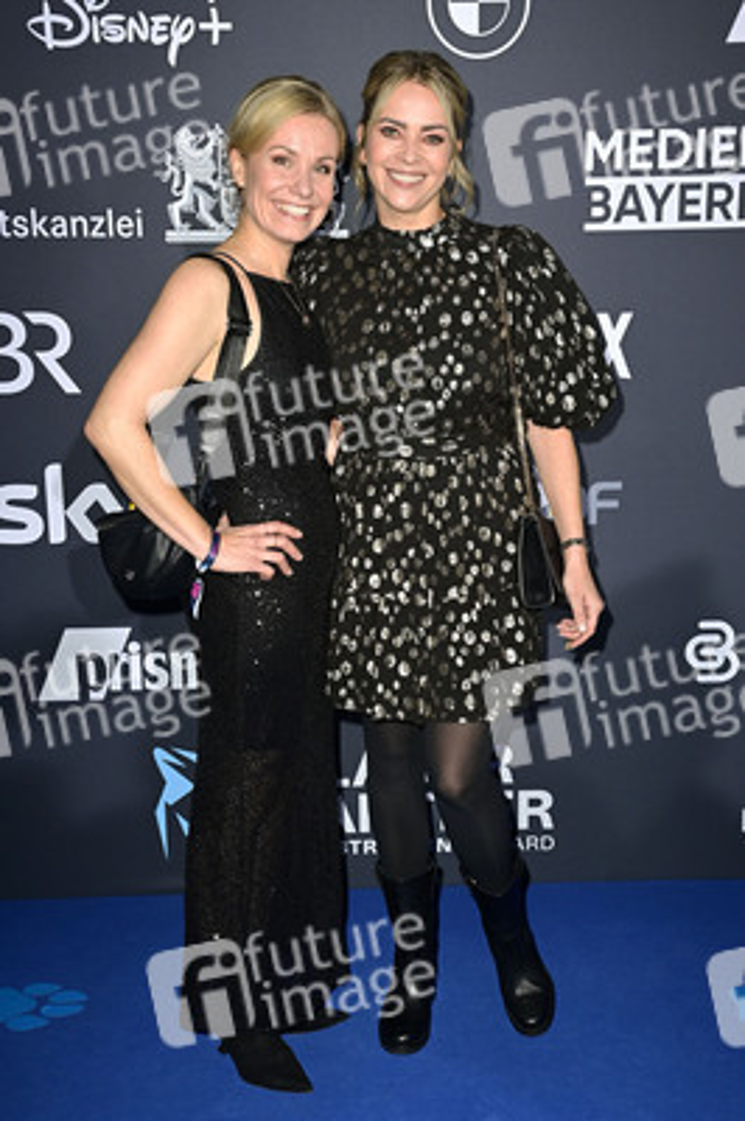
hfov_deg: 29.2
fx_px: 1430
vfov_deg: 42.8
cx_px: 372
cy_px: 560
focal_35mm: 46
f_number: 5.6
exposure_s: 1/250
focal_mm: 46
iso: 1000
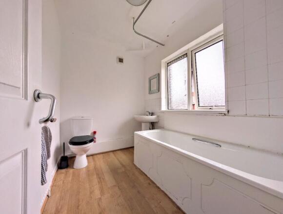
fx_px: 98
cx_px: 142
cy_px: 107
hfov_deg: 110.4
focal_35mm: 12
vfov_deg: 94.7
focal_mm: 2.02
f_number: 1.7
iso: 69
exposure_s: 1/173
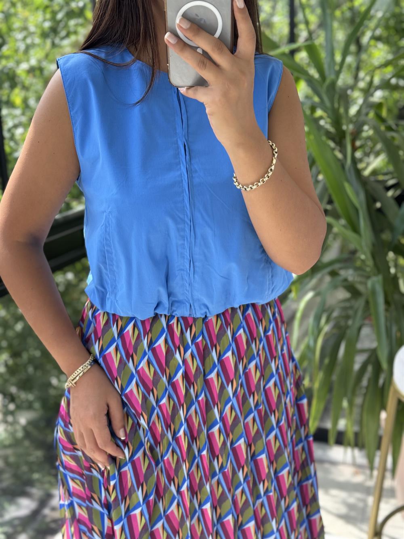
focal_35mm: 48
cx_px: 202
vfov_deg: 39.7
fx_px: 747
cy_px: 270
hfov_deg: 30.3
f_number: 1.78
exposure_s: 1/216
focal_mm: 6.76
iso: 64
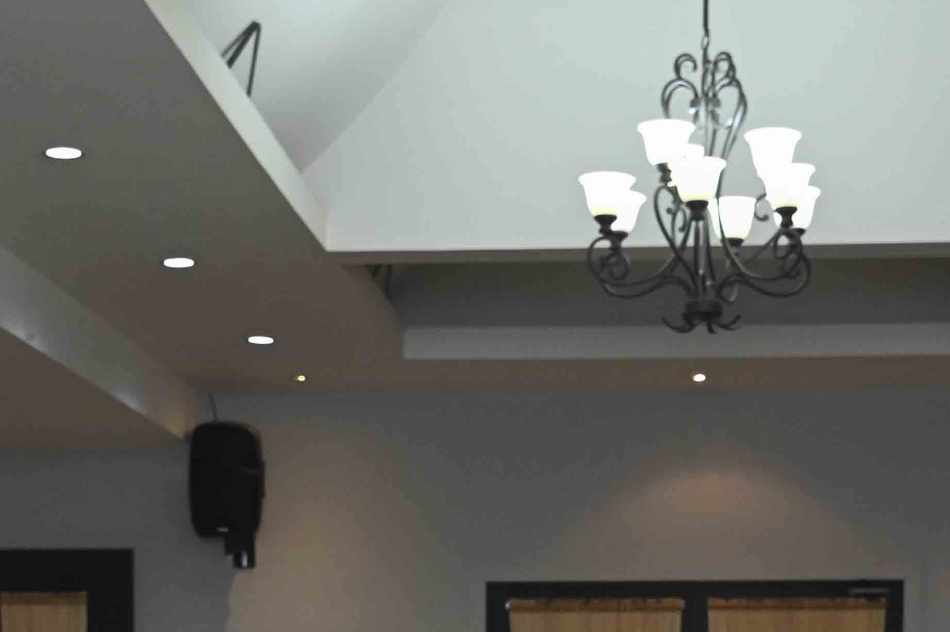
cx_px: 482
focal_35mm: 105
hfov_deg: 19.5
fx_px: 2769
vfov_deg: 12.4
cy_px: 960
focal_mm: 32
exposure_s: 1/200
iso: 2500
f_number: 5.6
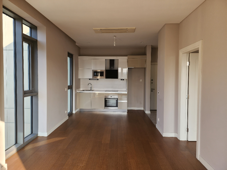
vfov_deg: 58.9
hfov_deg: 73.9
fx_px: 151
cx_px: 114
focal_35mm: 23
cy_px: 85
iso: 40
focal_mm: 6.4
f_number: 1.8
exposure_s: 1/180
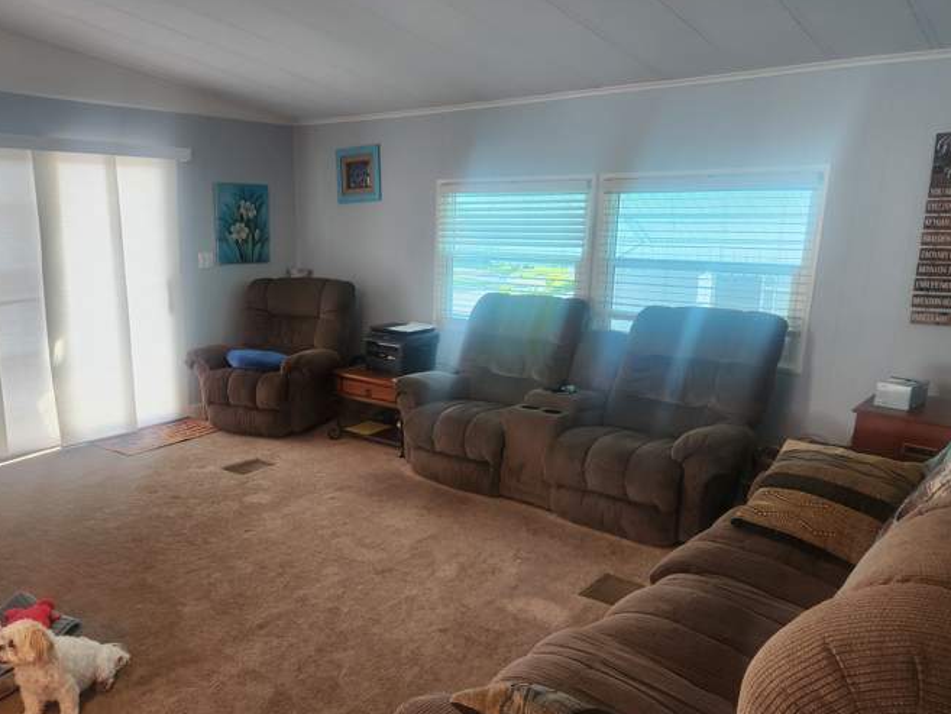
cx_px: 384
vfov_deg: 49.7
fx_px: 769
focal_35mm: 28
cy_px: 395
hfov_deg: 62.9
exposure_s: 1/120
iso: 160
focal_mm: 5.4
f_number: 1.8
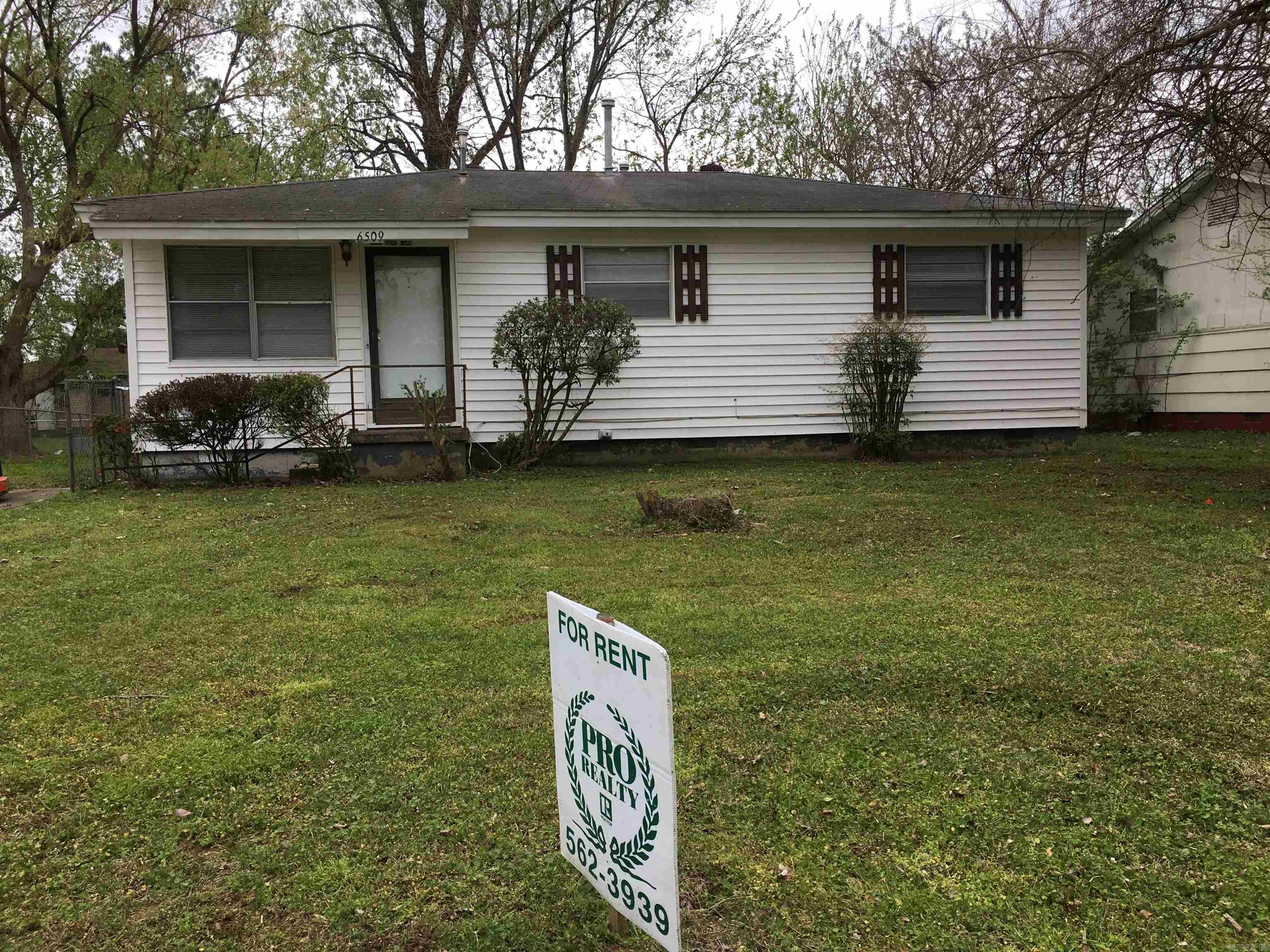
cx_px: 635
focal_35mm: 29
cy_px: 476
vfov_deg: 48.2
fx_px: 1064
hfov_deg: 61.7
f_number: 2.2
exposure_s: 1/237
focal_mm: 4.15
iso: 25
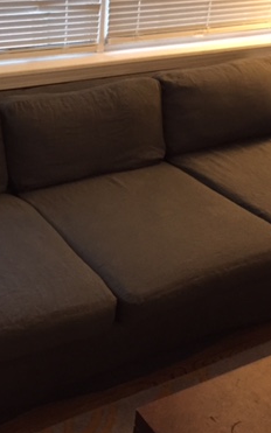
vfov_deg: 38.1
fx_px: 626
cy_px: 240
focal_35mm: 53
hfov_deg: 24.3
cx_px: 92
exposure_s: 1/15
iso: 320
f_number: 2.2
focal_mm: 4.15
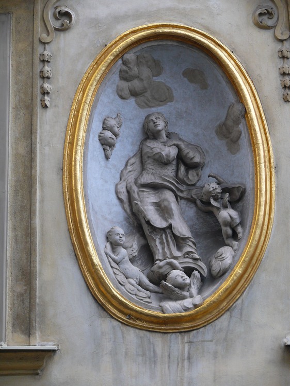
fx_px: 1442
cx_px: 145
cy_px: 193
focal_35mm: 129
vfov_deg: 15.3
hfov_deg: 11.5
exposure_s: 1/60
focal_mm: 27.2
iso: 100
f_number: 3.6
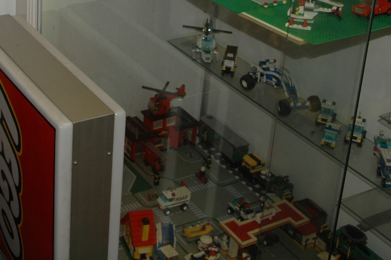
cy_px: -52
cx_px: 52
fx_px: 716
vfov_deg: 19.4
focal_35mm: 66
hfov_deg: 29.5
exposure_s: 1/40
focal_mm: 18
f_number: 4.5
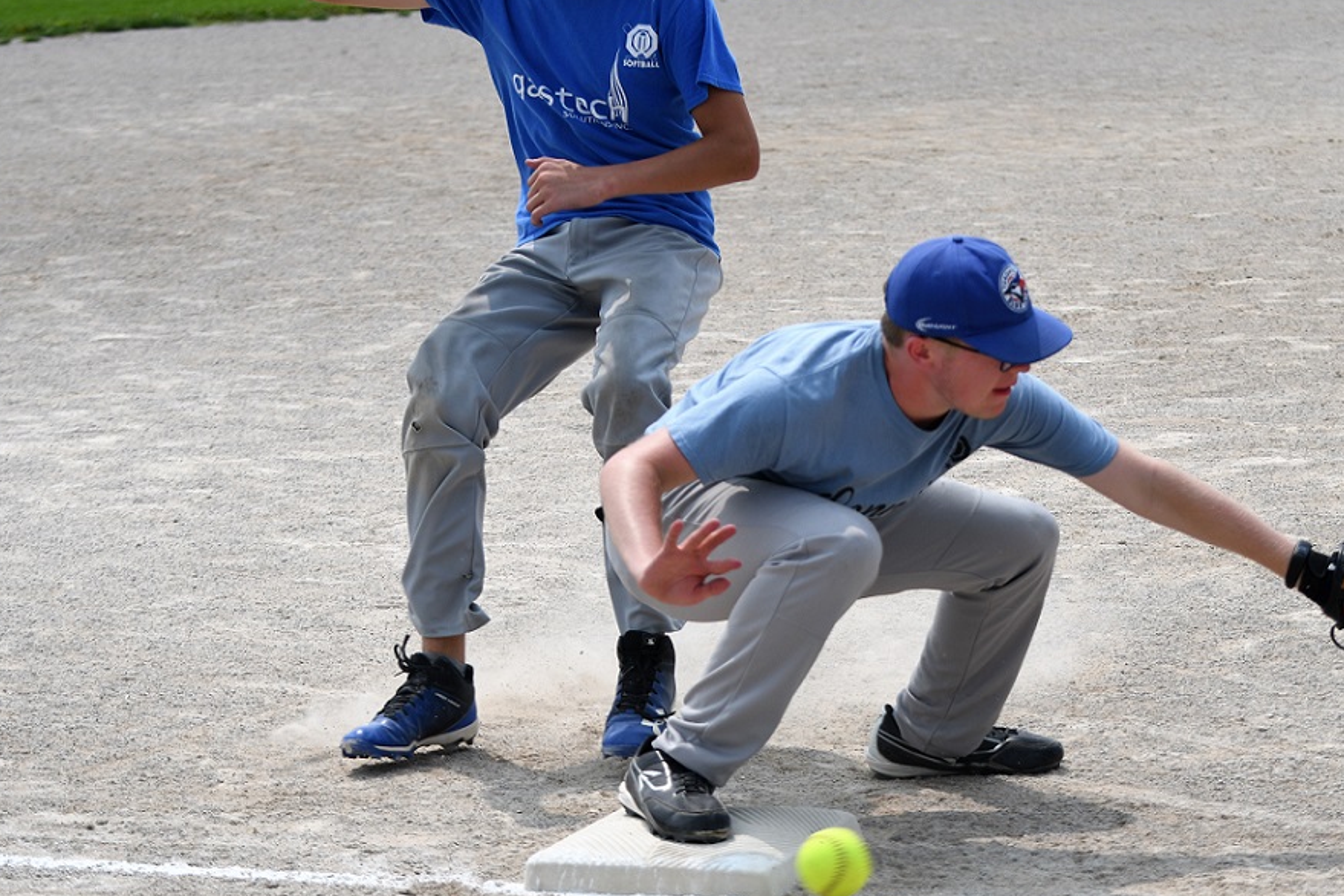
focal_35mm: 129
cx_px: 803
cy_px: 411
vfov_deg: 10.6
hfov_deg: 15.9
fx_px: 4816
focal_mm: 70
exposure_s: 1/1000
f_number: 4.5
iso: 100
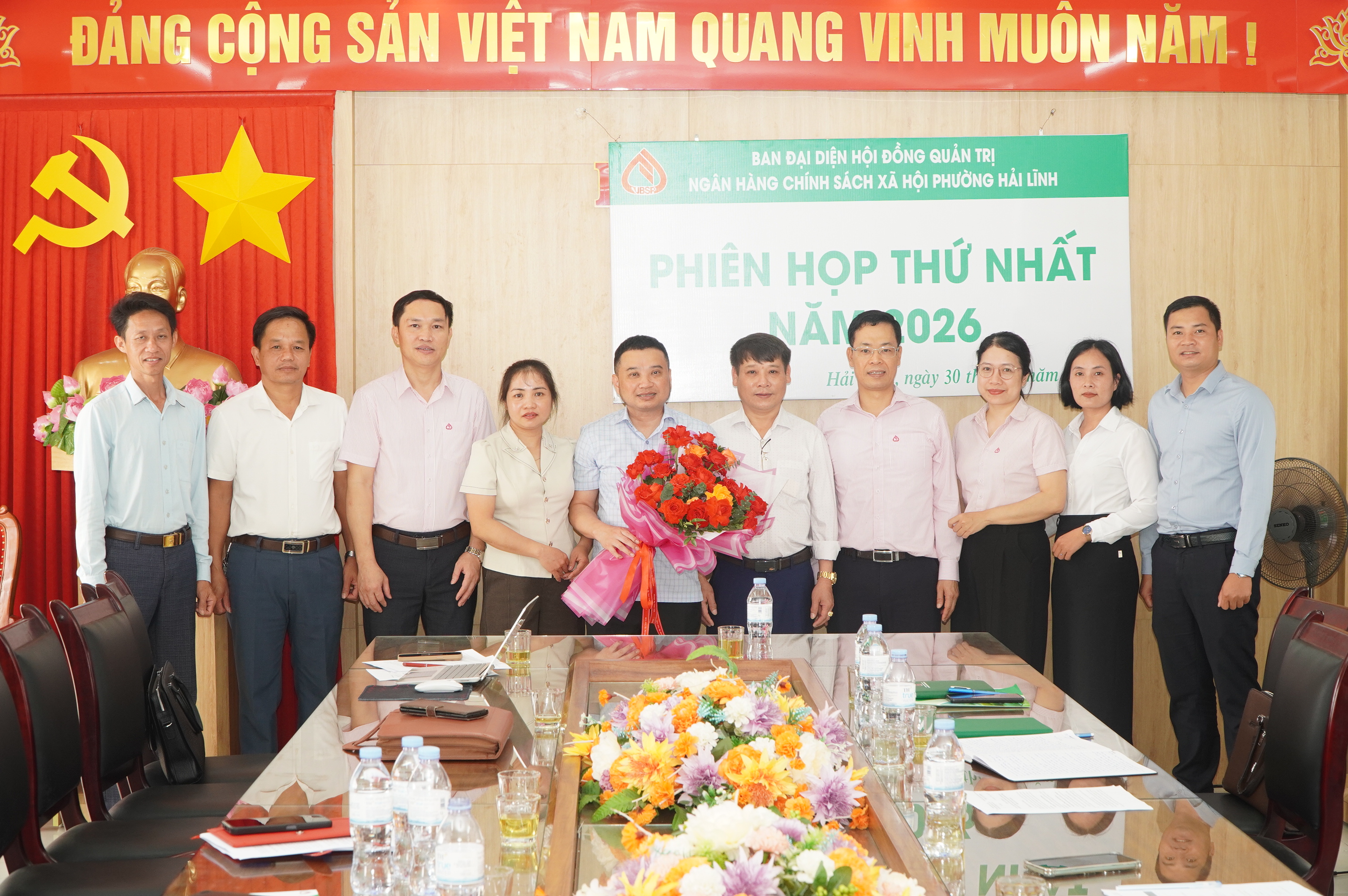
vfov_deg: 23.1
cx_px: 674
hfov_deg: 34.2
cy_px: 448
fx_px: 2189
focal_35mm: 58
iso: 640
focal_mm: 39
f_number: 7.1
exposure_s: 1/60
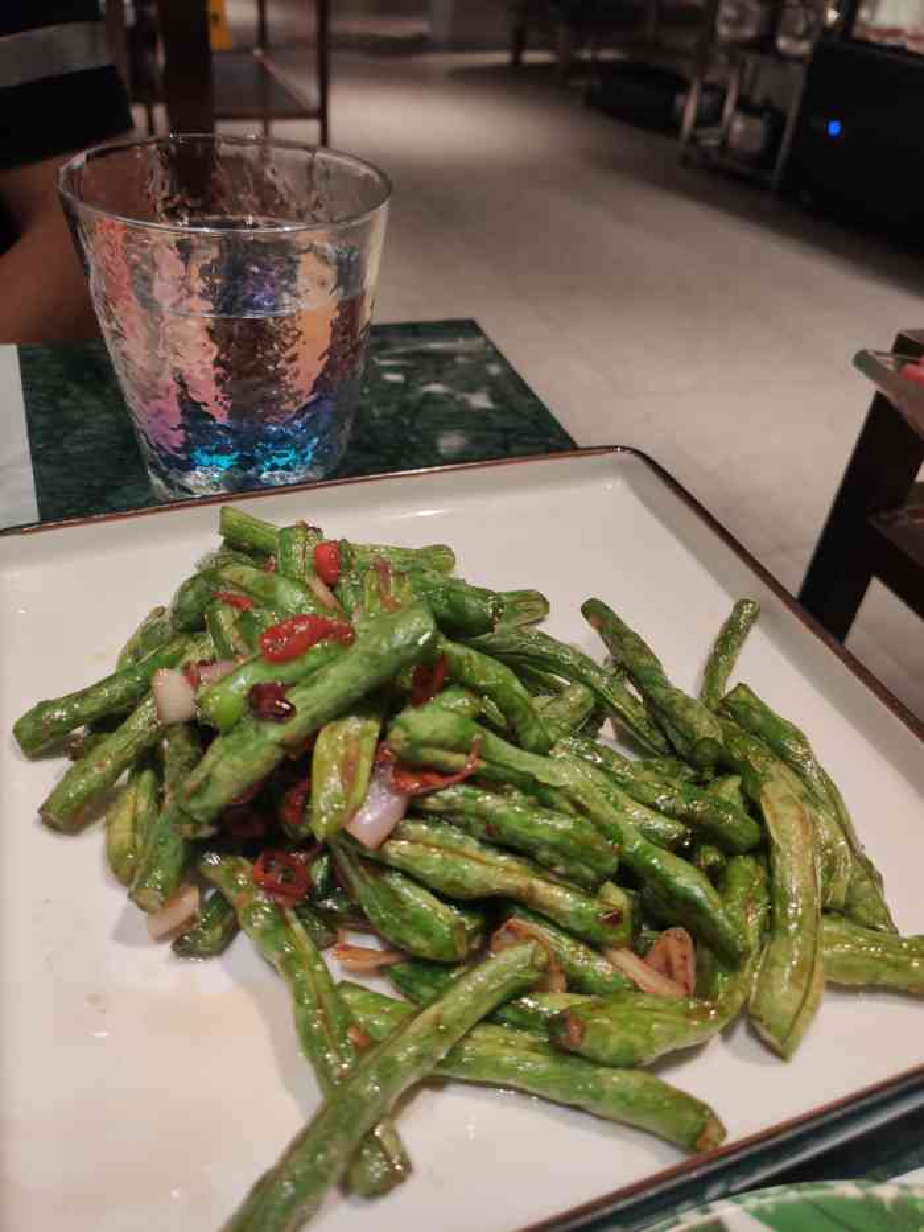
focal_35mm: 26
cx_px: 462
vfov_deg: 67.3
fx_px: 925
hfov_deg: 53.1
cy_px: 616
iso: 319
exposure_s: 1/100
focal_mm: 4.75
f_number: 1.75
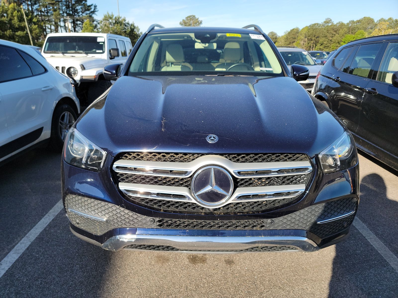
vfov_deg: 56.8
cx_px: 199
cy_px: 149
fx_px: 276
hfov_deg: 71.6
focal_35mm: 24
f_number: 1.8
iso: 50
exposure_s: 1/410
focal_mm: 6.7
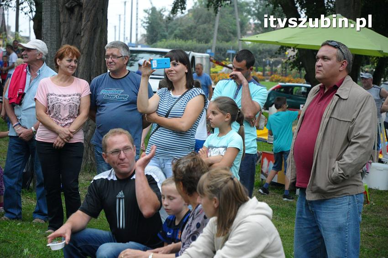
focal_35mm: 105
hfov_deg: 19.5
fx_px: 1131
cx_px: 194
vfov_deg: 13.0
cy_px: 129
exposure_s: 1/125
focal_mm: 70
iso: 1600
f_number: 4.5
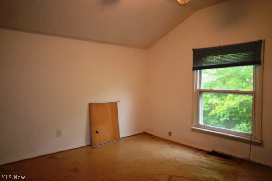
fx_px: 204
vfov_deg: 47.9
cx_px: 136
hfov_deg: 67.4
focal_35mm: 27
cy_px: 90
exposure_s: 1/60
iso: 1250
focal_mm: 18
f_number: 5.6
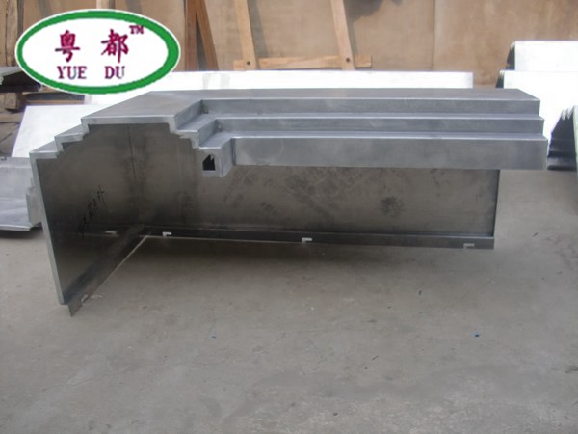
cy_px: 217
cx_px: 289
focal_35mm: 36
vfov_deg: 39.7
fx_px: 601
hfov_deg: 51.4
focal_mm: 6.3
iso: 64
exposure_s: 1/640
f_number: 2.8
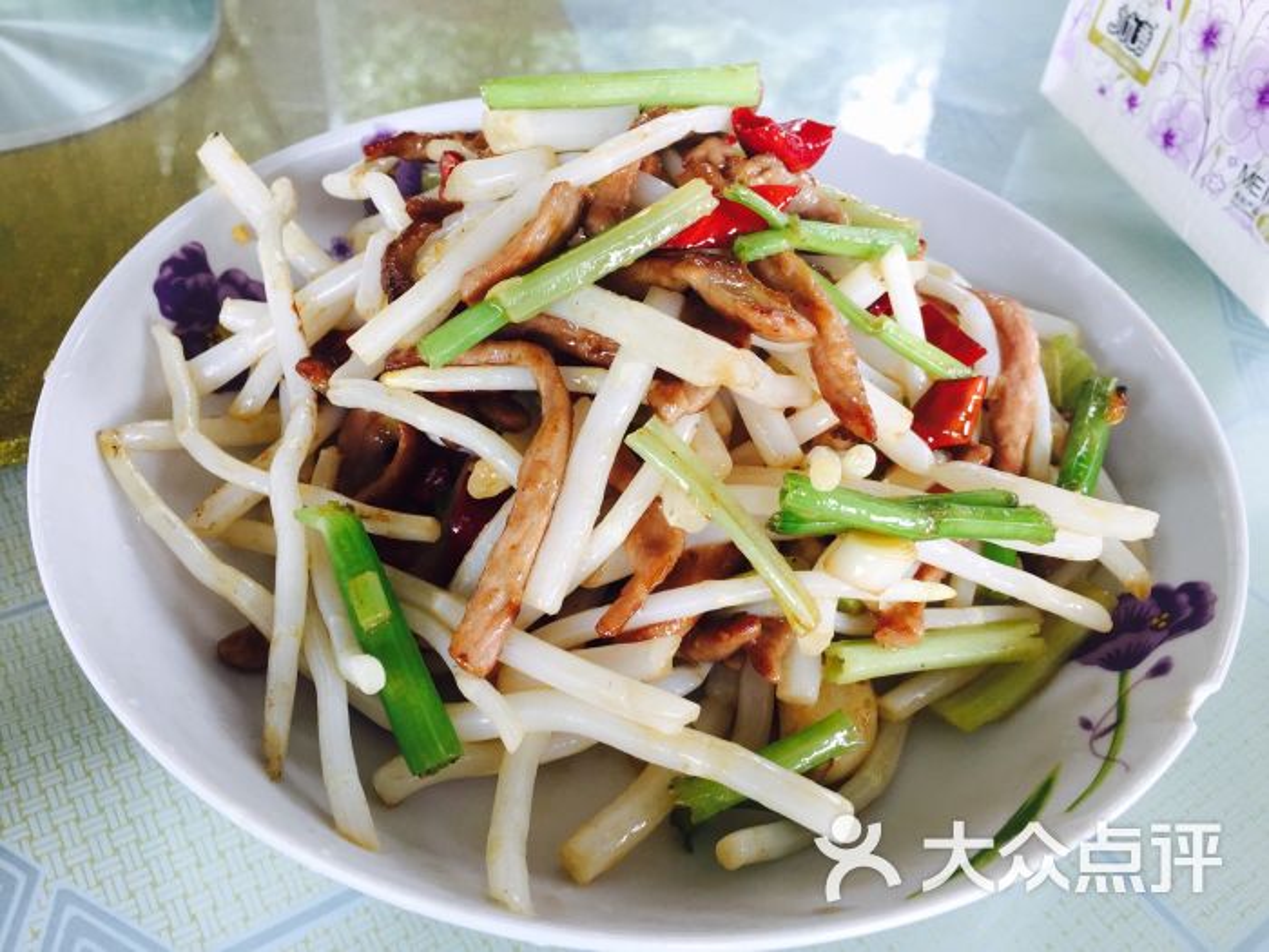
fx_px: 1063
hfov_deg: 61.7
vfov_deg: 48.2
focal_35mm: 29
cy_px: 476
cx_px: 634
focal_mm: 4.15
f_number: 2.2
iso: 50
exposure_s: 1/100
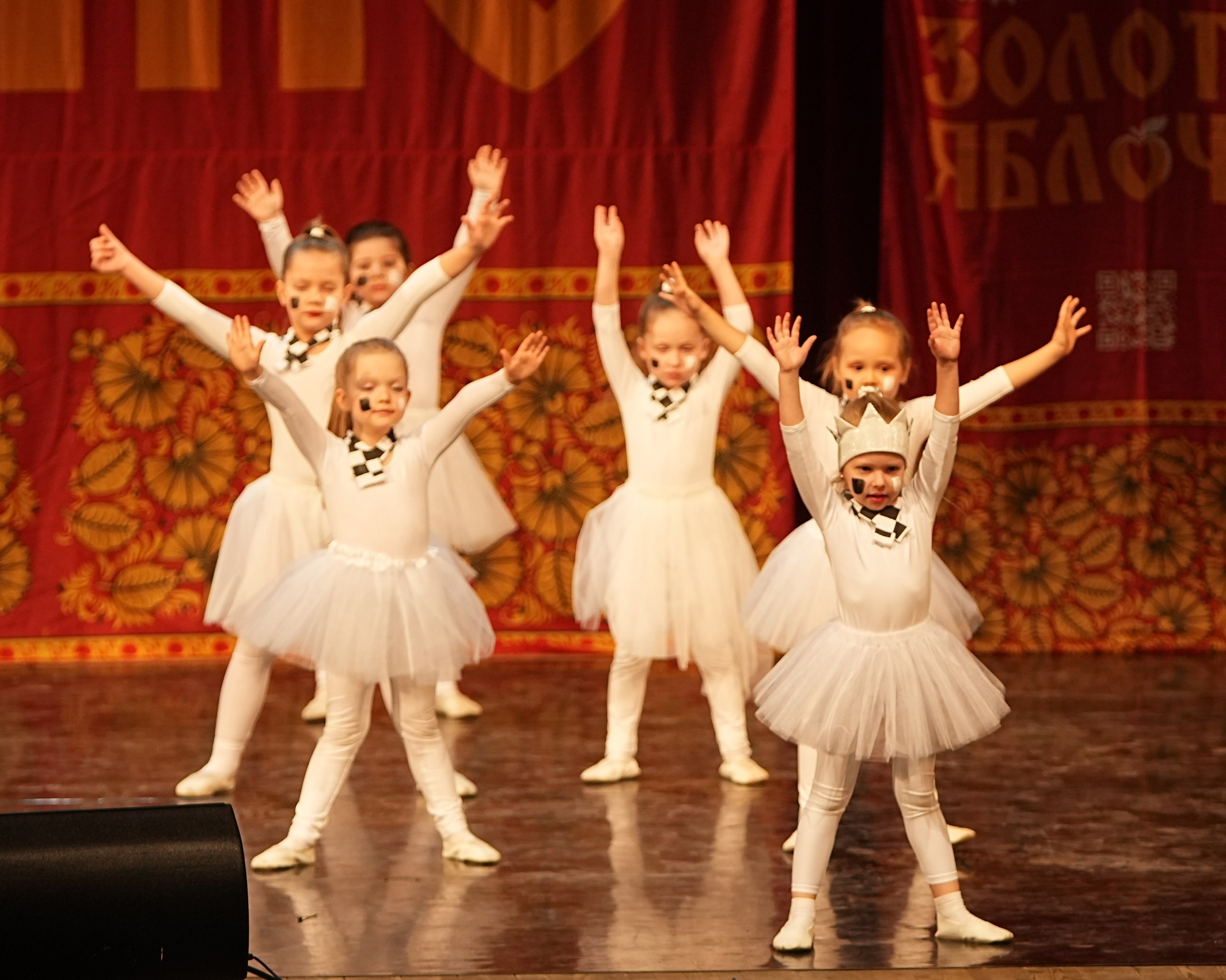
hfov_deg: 8.2
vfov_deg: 6.5
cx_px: 688
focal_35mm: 237
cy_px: 491
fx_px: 8599
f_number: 2.8
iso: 1600
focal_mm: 140
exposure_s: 1/400
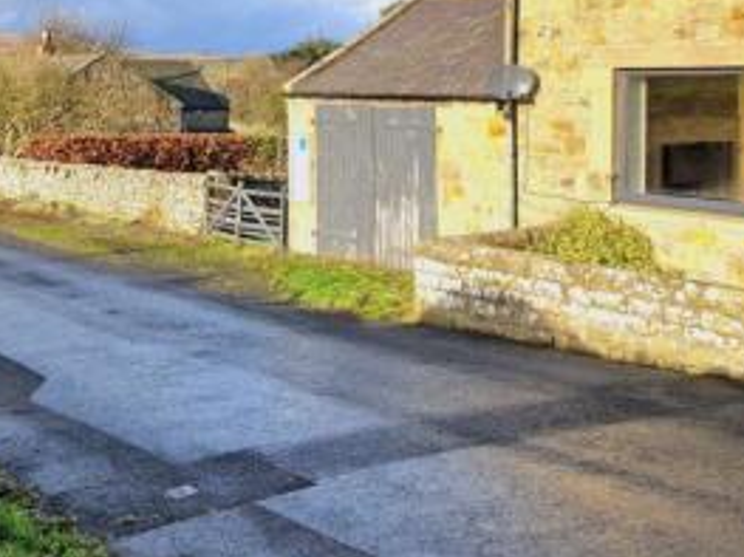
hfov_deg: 37.5
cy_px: 95
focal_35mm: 51
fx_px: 1096
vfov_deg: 27.8
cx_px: 344
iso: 50
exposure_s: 1/1111
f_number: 1.8
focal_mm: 5.4
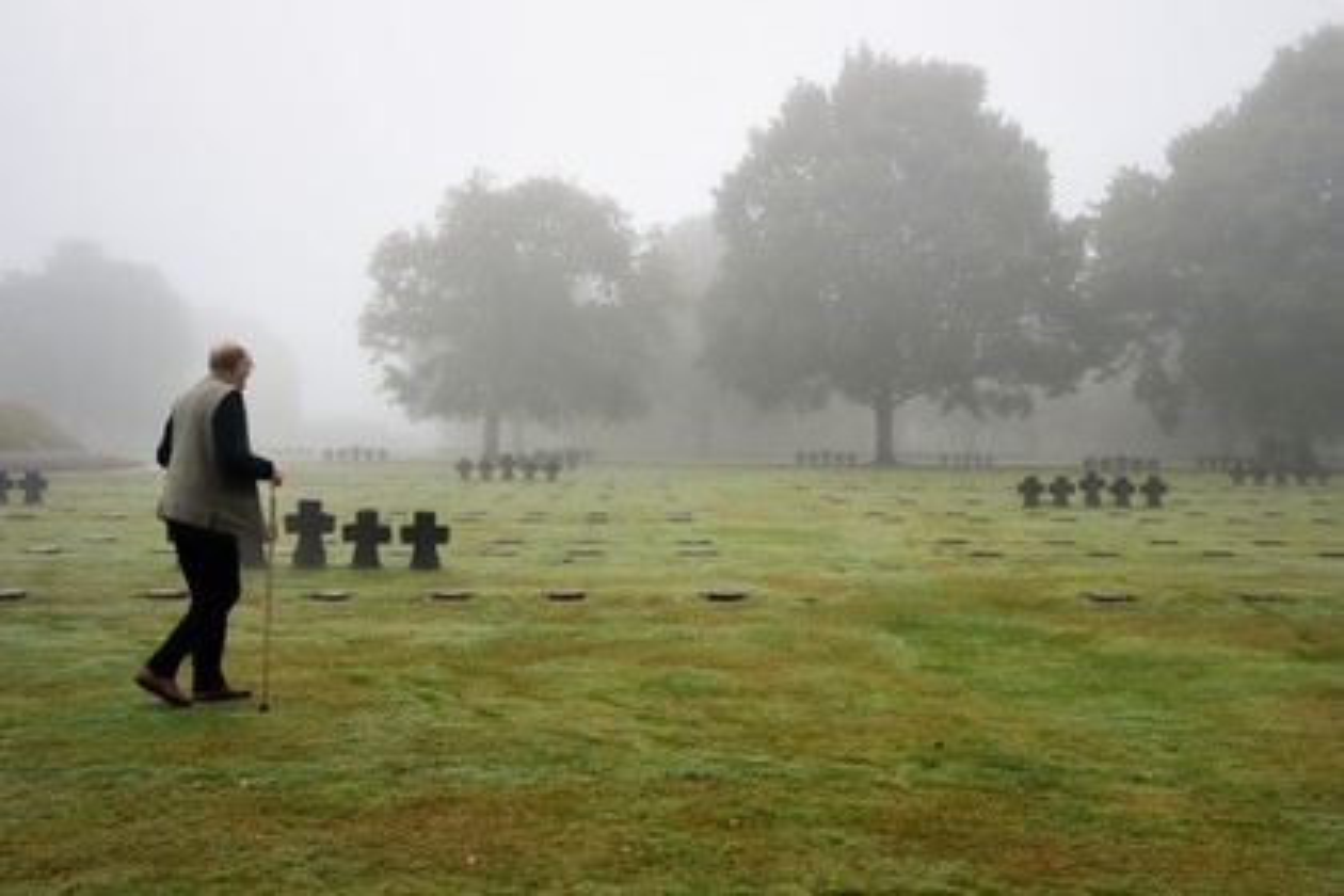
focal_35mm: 36
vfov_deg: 36.9
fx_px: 1344
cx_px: 672
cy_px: 448
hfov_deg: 53.1
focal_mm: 36
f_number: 18
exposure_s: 1/160
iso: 800
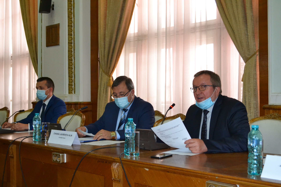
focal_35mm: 48
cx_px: 140
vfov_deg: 28.1
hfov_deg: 41.1
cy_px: 94
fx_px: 375
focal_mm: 32
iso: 2500
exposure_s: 1/60
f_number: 4.8
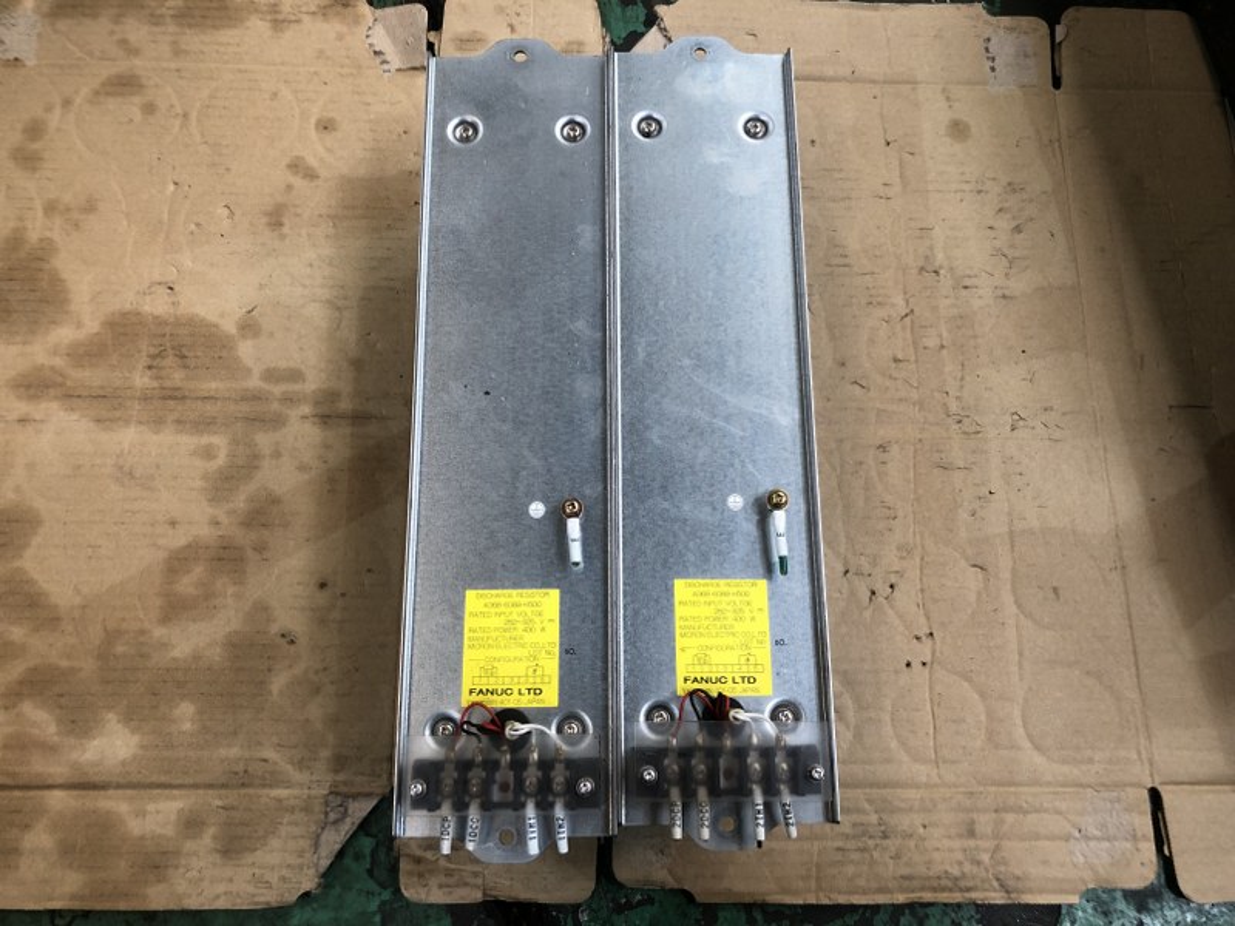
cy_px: 463
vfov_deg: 49.7
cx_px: 618
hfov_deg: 63.4
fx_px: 999
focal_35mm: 28
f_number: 1.8
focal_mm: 3.99
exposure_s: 1/15
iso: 40
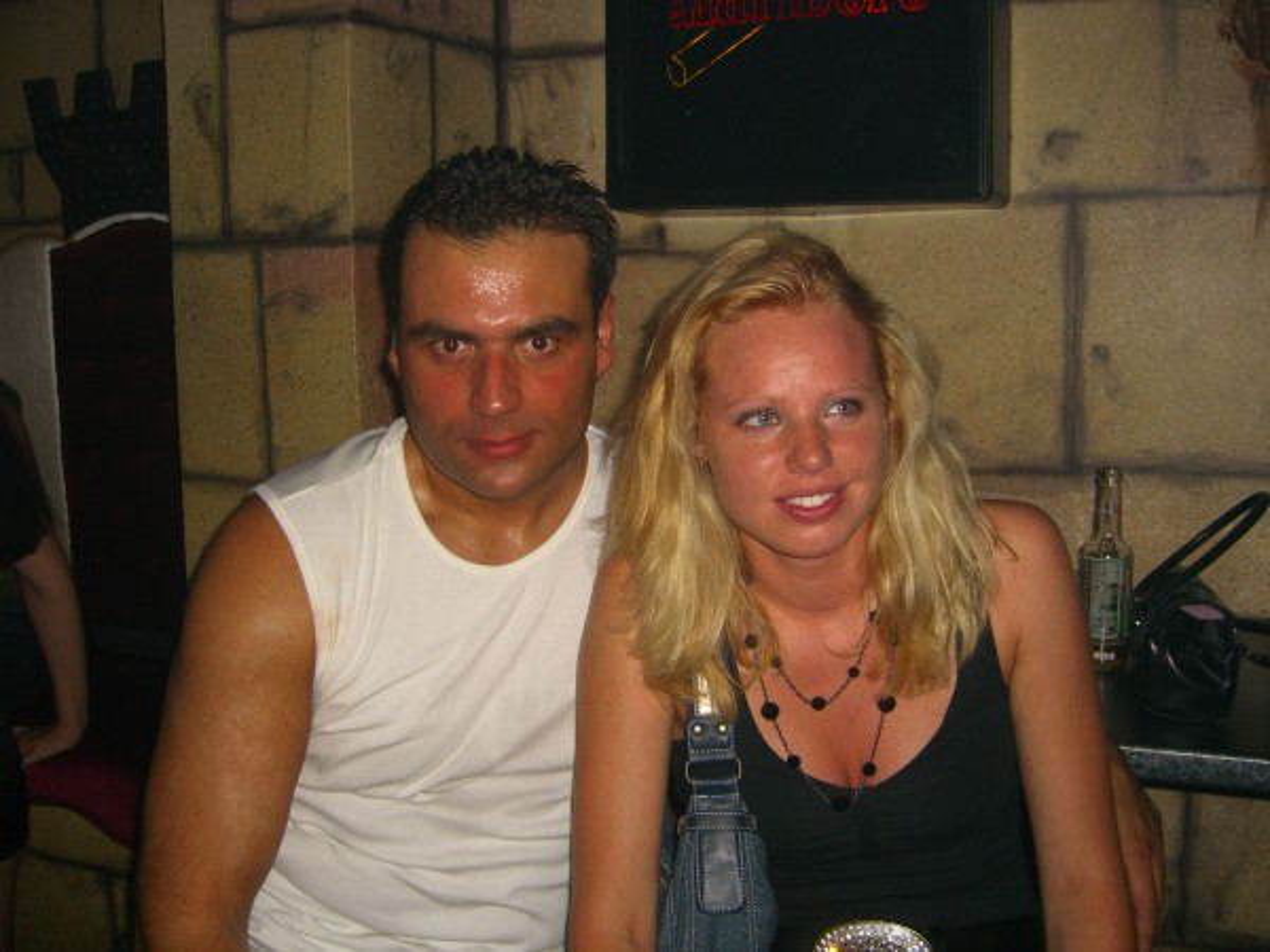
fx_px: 1394
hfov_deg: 49.0
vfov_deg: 37.7
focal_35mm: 38
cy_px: 476
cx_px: 635
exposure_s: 1/60
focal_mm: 7.9
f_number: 2.8
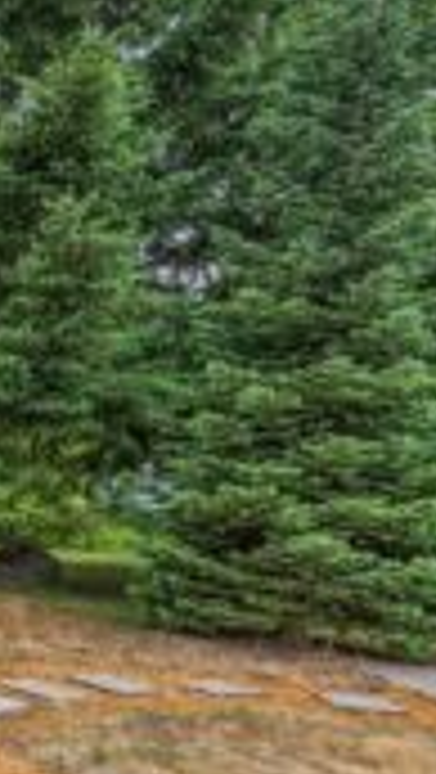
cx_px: -423
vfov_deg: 51.5
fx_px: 800
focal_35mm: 39
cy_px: 412
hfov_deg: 19.2
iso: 500
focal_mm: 16
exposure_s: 1/100
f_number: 9
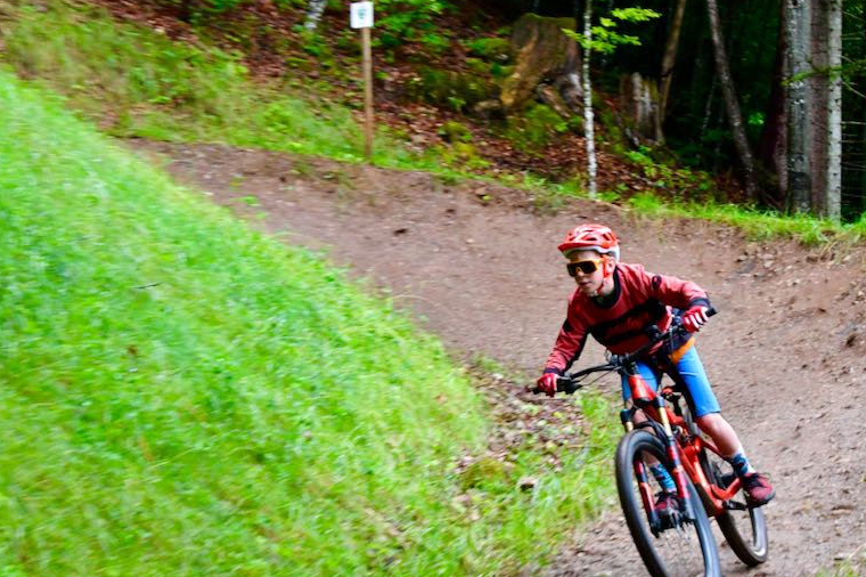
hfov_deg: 16.3
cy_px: 372
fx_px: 3030
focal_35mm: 126
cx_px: 528
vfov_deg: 10.9
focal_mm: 58
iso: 3200
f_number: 9
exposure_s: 1/125
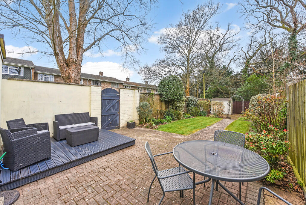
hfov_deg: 104.2
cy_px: 102
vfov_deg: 81.3
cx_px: 153
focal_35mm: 14
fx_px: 119
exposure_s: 1/640
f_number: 7.1
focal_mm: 14
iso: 400
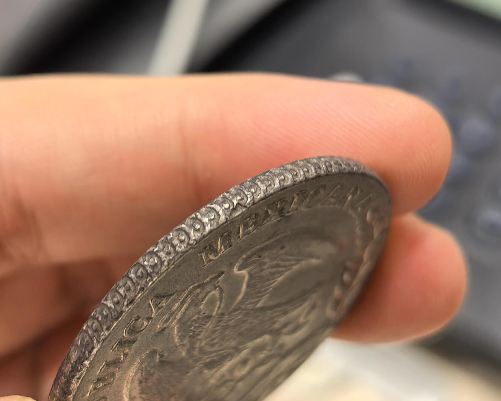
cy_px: 173
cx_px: 251
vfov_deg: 21.5
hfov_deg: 26.8
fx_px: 1053
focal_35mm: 71
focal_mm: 6.98
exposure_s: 1/50
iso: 200
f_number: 2
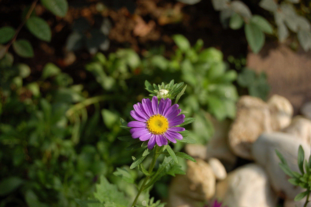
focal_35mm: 82
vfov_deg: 16.5
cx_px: 156
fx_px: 712
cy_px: 104
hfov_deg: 24.6
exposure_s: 1/200
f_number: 5.6
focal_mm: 55
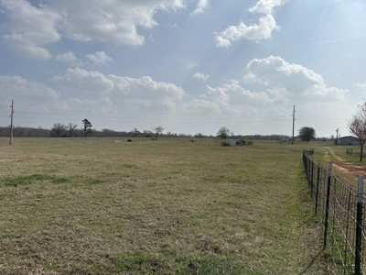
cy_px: 138
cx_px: 183
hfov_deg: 71.6
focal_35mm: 24
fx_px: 254
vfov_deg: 56.8
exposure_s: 1/13699
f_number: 1.78
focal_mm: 6.86
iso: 80
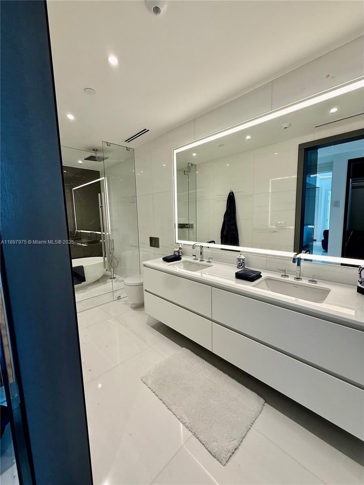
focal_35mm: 14
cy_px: 242
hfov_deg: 85.7
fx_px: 196
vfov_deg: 102.1
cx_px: 182
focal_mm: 2.22
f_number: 2.2
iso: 64
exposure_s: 1/135
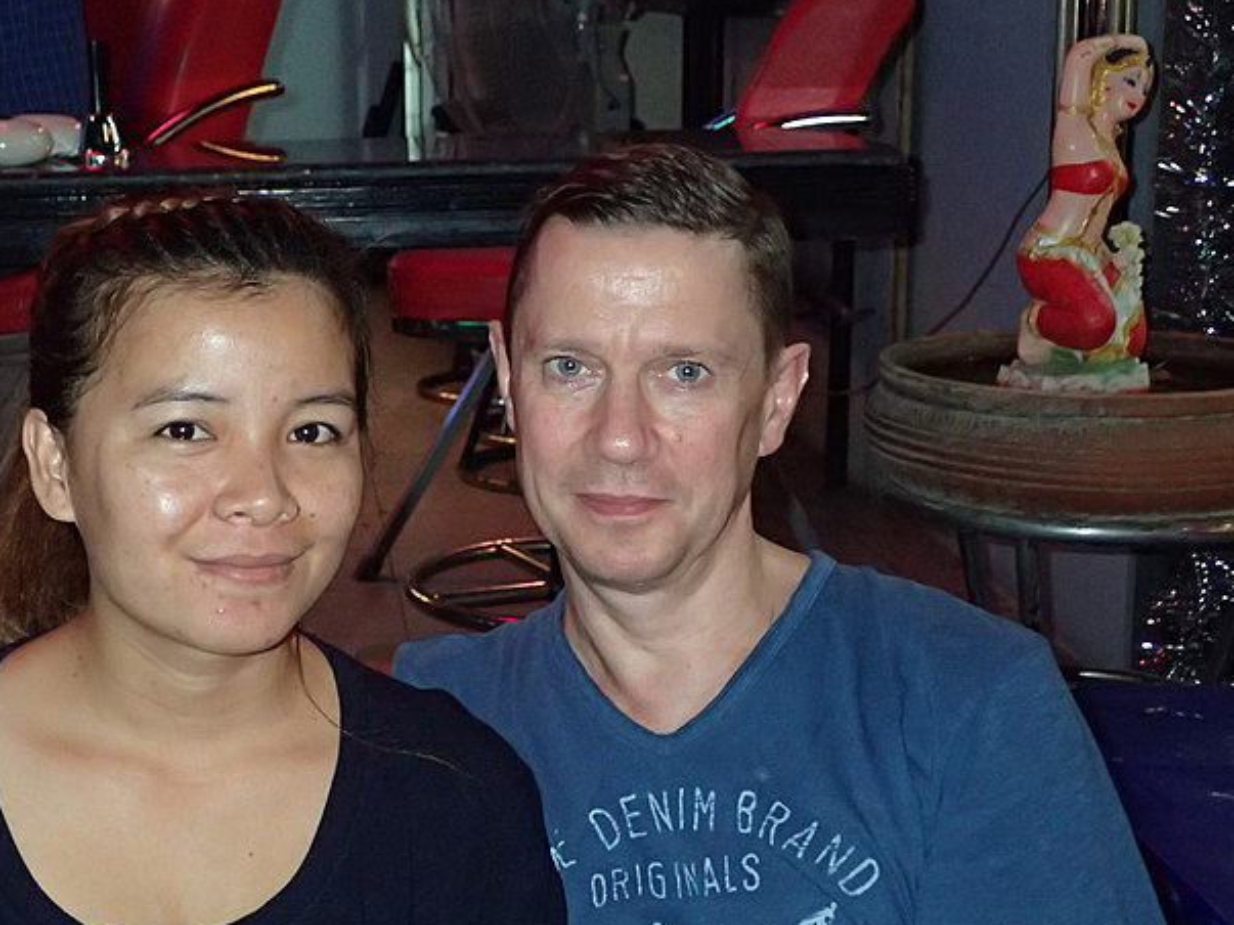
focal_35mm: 65
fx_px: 2317
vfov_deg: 22.6
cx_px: 452
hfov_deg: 29.7
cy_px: 536
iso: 800
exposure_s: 1/50
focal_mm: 8.99
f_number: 3.2
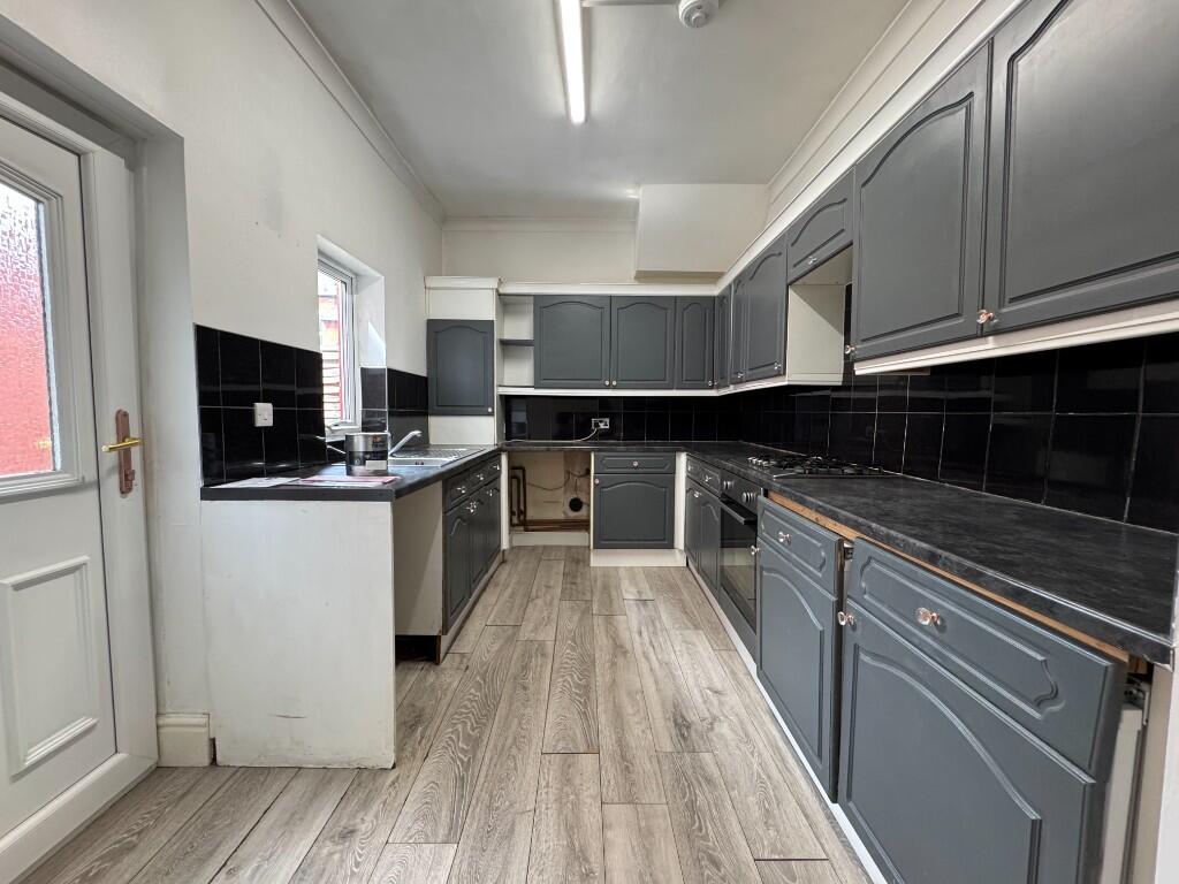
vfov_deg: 85.7
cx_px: 590
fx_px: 477
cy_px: 442
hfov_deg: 102.1
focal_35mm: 14
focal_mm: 2.22
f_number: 2.2
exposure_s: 1/100
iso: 320
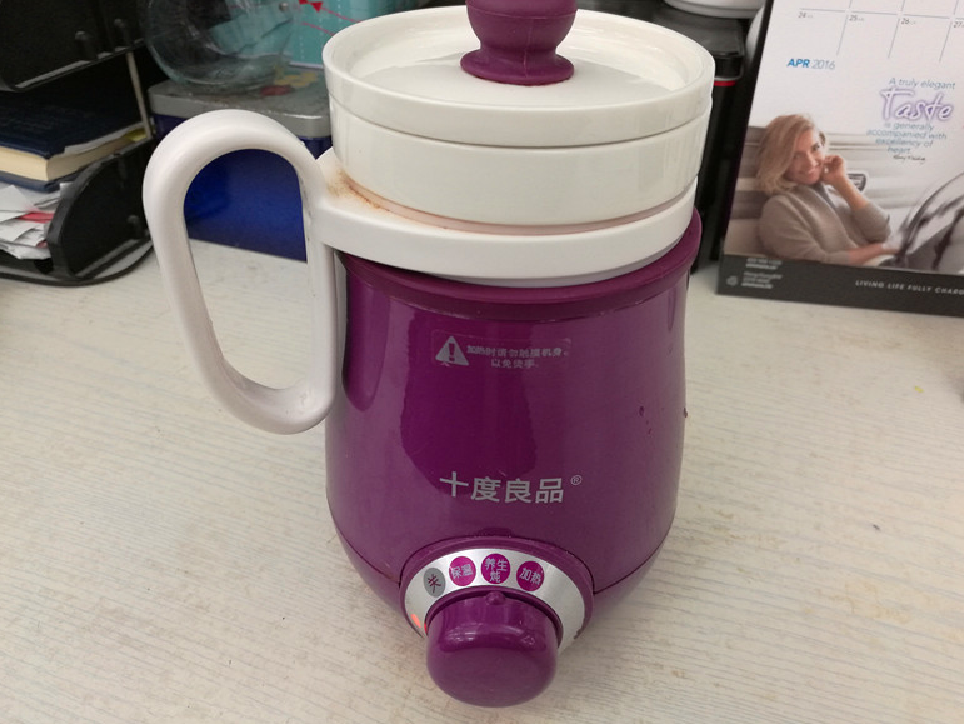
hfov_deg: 63.4
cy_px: 353
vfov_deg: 49.8
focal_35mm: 28
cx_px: 475
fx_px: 780
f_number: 2
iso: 200
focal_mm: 4.04
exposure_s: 1/33.3
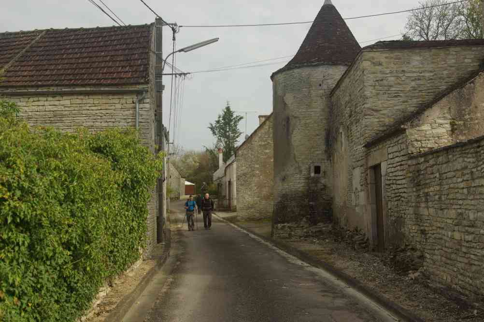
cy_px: 161
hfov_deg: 46.4
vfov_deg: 31.8
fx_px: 564
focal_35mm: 42
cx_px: 242
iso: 100
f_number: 6.7
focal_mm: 28
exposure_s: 1/180
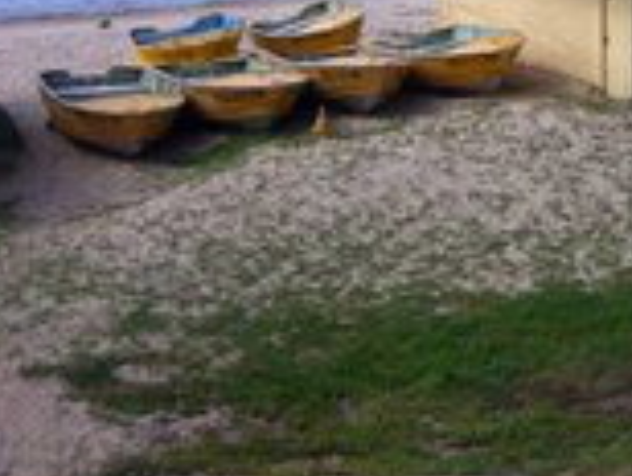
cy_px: 86
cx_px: 534
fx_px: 1591
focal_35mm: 87
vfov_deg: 16.9
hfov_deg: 22.1
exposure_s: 1/320
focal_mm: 4.6
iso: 80
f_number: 5.6
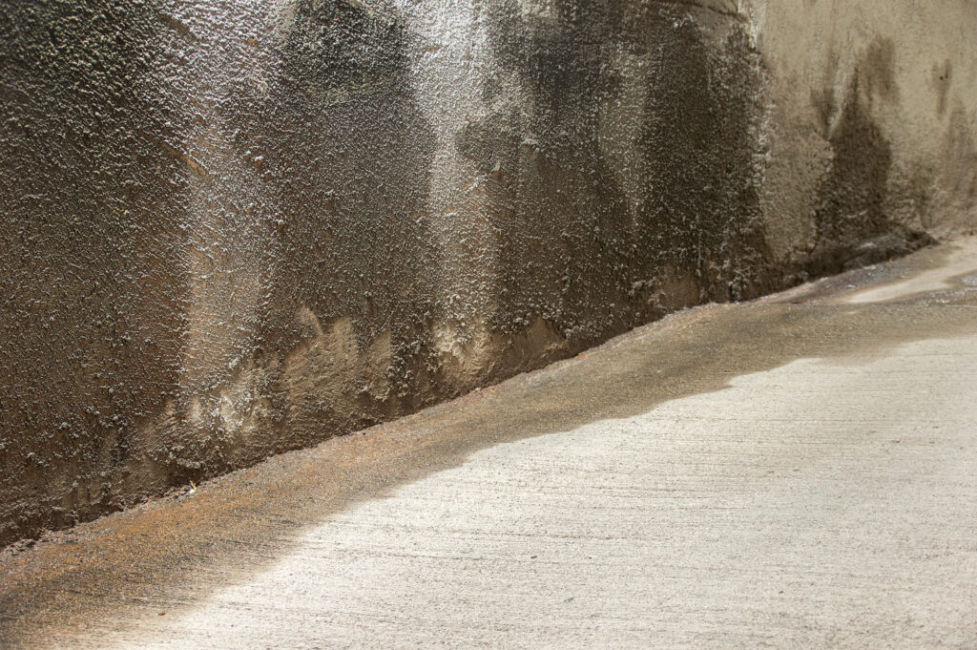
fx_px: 2115
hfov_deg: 26.0
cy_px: 325
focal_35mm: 78
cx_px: 488
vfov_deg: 17.5
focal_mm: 52
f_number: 5.6
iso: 400
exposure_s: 1
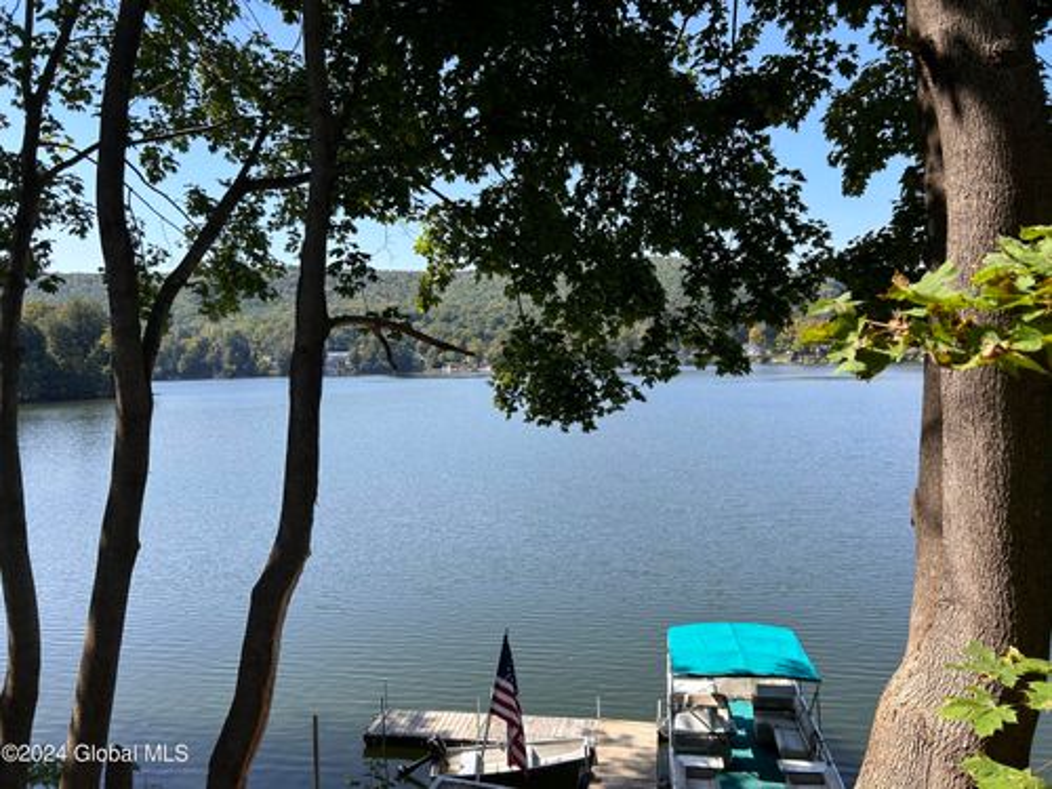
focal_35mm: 26
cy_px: 394
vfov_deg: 53.1
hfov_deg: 67.3
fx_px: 790
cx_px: 526
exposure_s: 1/1934
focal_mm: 5.7
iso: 50
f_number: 1.5
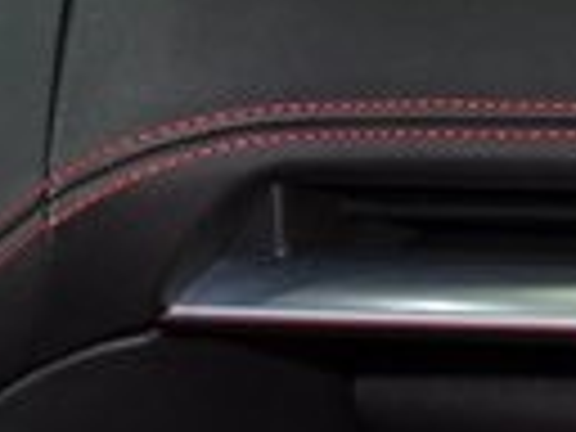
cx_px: 356
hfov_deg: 7.8
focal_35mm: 253
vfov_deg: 5.8
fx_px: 4210
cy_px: 758
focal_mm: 33
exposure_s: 1/30
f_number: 5
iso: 1600
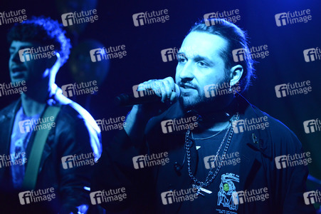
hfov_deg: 20.8
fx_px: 873
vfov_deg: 13.9
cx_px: 160
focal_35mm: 98
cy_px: 107
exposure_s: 1/250
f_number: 3.2
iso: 6400
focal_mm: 98
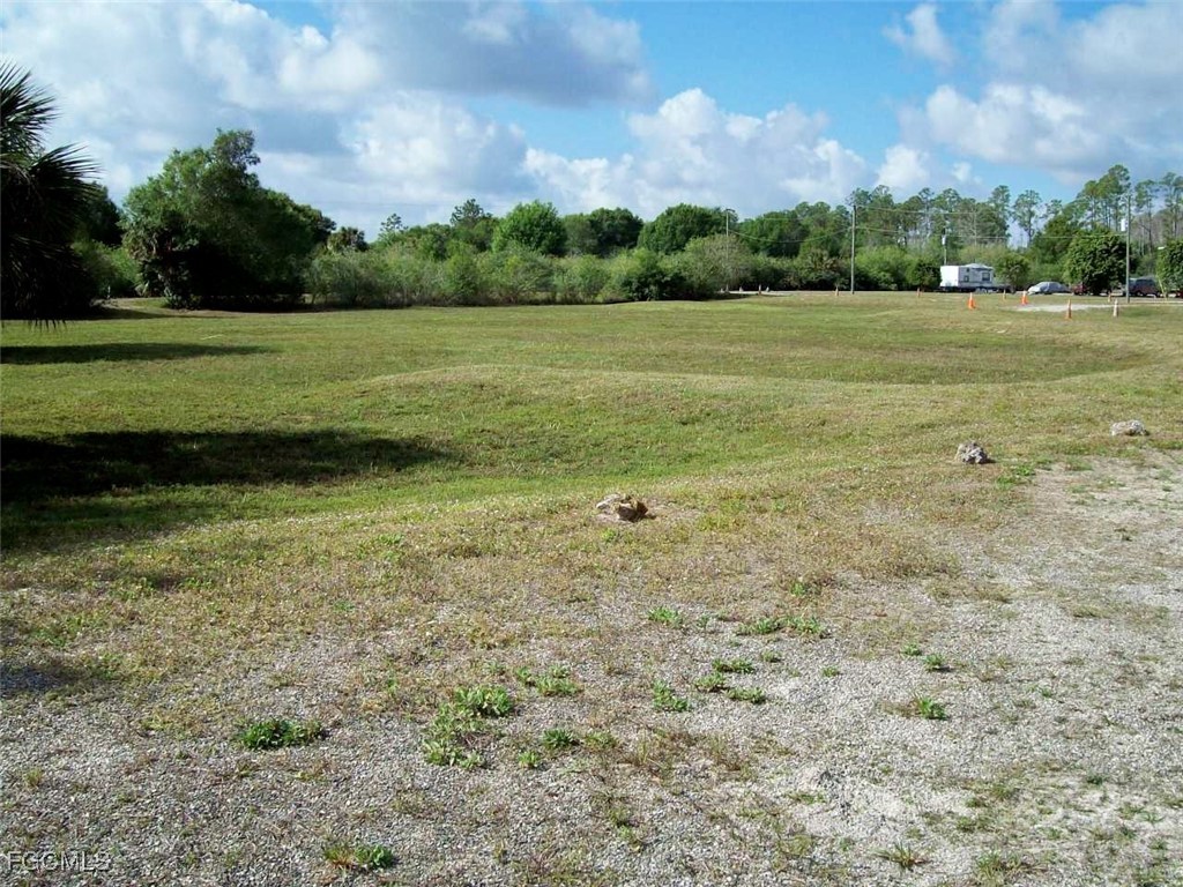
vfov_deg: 39.7
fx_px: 1230
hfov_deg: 51.4
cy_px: 444
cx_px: 592
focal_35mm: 36
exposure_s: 1/602
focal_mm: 6
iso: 80
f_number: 4.8
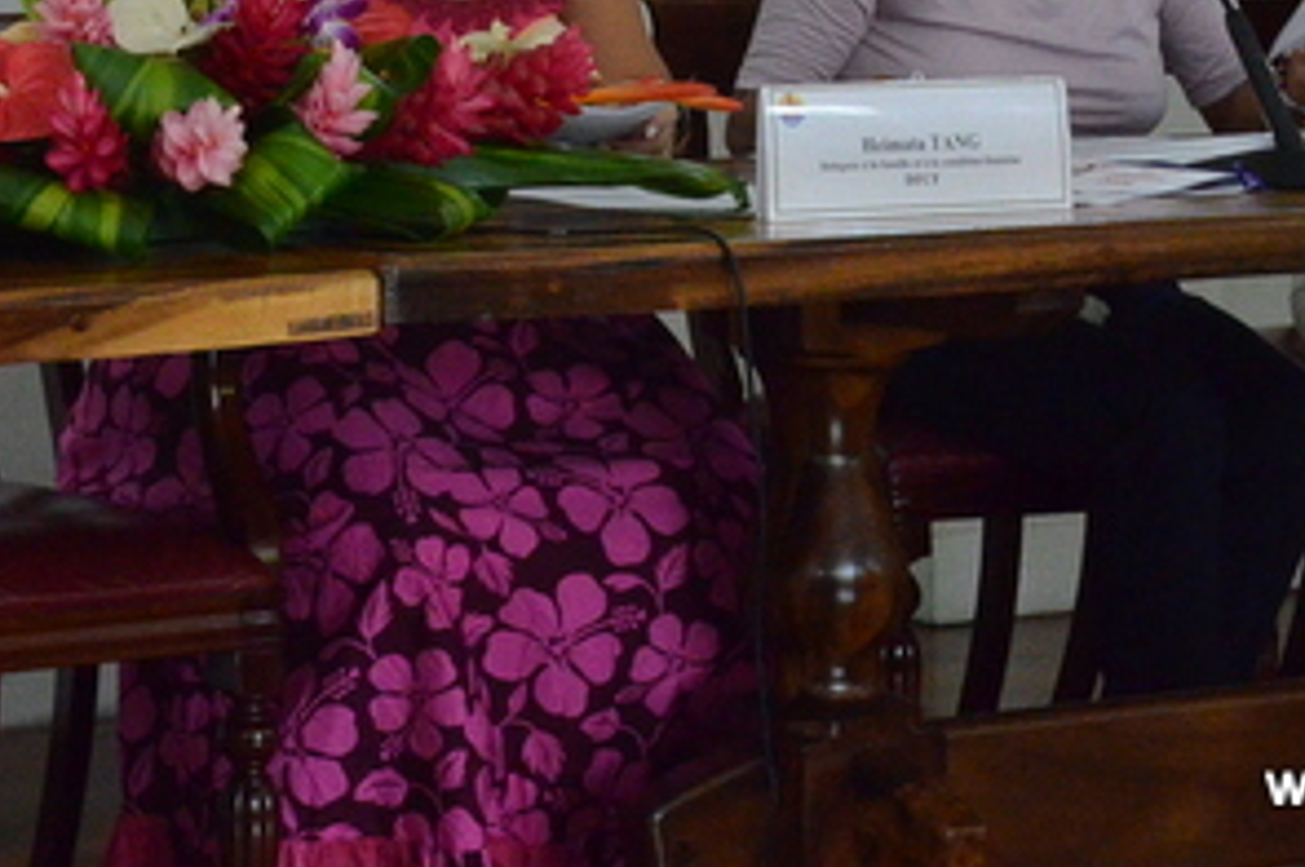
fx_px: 4418
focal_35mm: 122
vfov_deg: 10.9
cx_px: 164
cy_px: -279
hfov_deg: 16.6
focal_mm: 30
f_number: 7.1
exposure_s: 1/200
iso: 4000
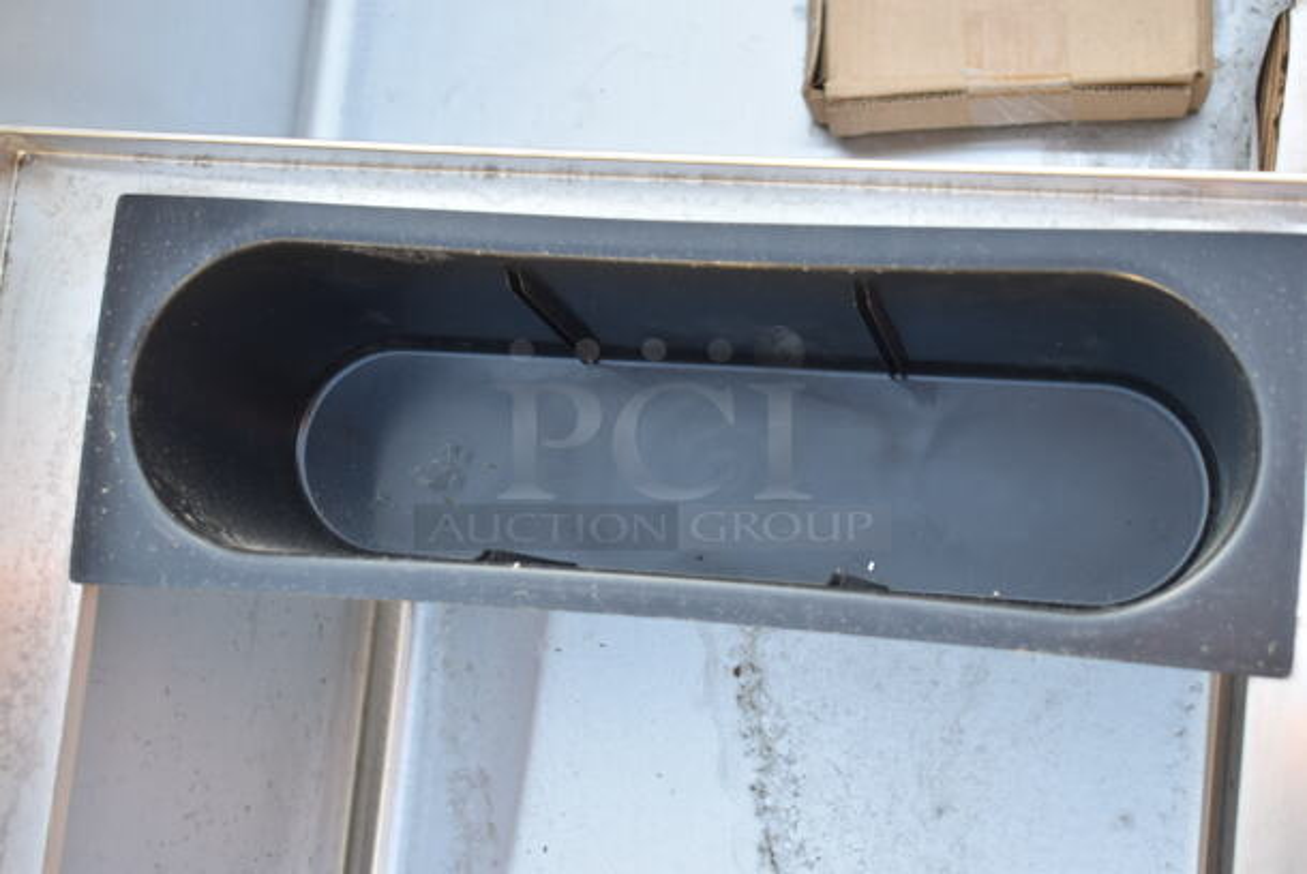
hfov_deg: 33.4
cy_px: 437
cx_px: 654
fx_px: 2180
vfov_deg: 22.7
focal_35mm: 60
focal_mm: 40
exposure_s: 1/125
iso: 450
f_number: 5
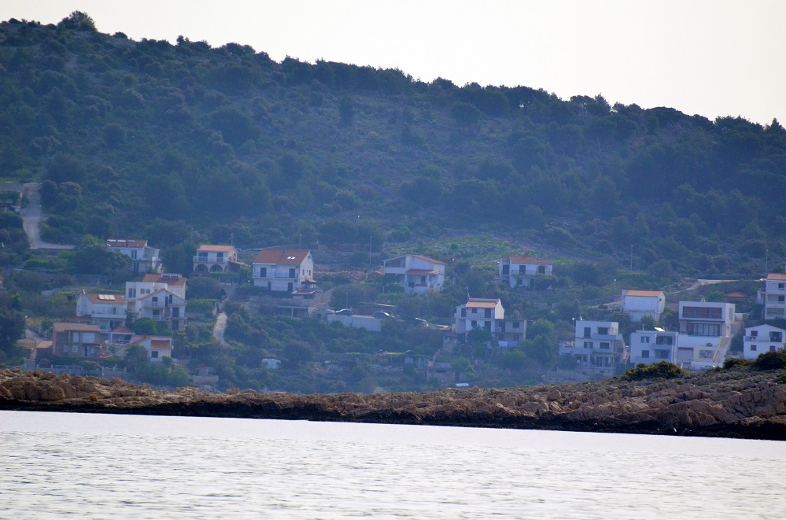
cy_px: 260
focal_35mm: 450
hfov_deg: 4.6
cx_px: 393
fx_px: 9802
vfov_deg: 3.0
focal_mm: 300
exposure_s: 1/3200
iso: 800
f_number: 5.6
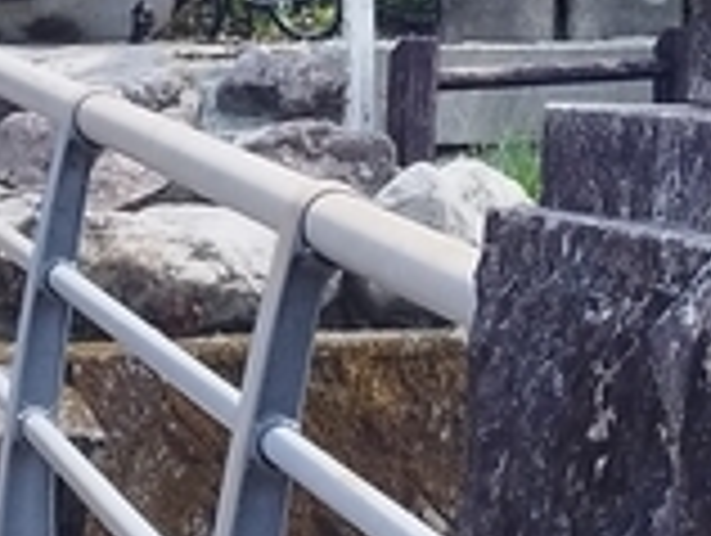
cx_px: 756
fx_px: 3744
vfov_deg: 7.9
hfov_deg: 10.7
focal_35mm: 182
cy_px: -446
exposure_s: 1/899
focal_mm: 5.89
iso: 50
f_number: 1.89
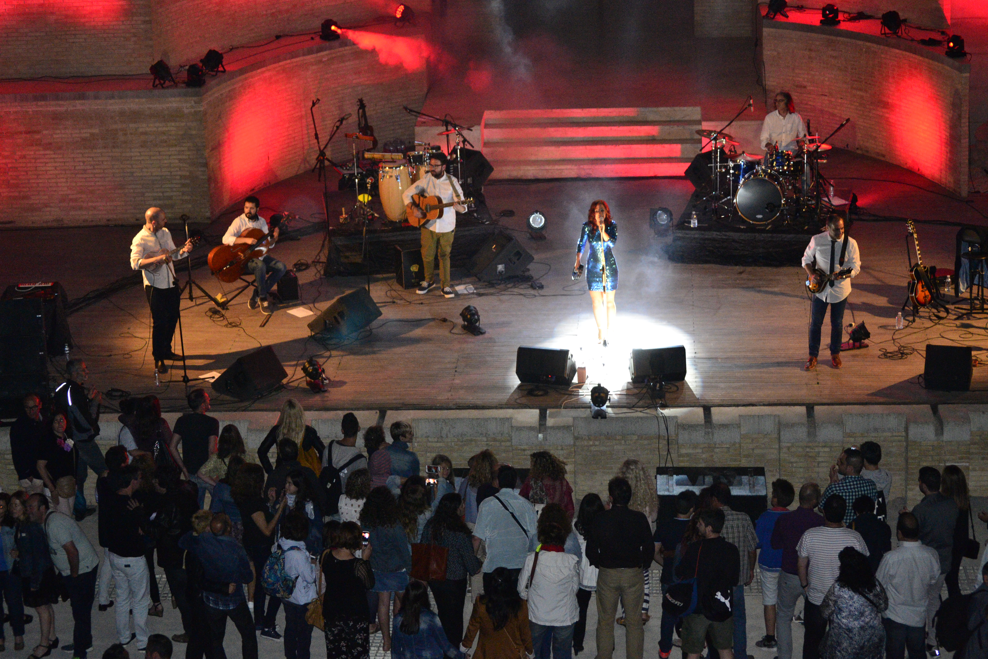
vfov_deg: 16.6
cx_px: 494
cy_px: 330
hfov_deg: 24.6
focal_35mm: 82
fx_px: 2264
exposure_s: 1/50
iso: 3200
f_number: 5.6
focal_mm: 55
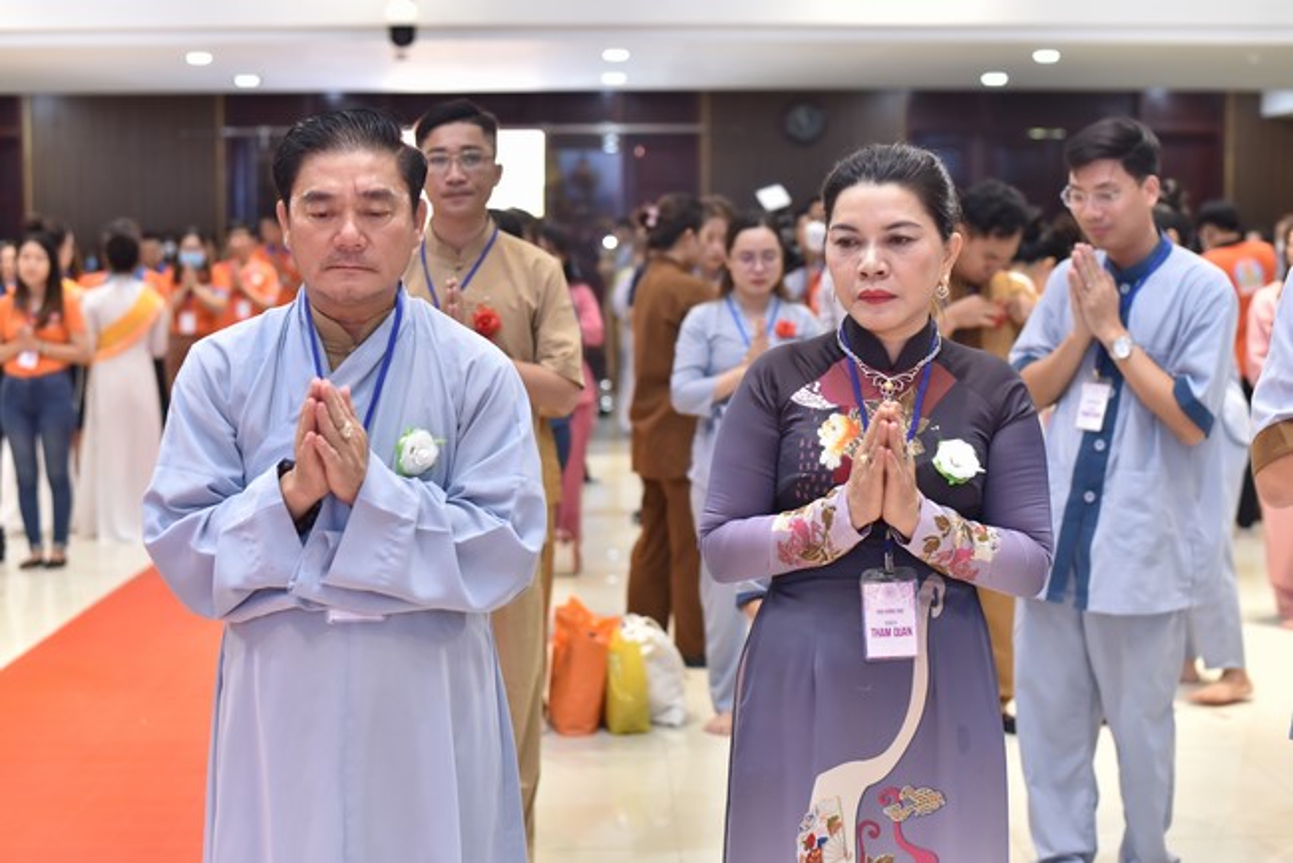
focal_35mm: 50
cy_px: 432
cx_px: 646
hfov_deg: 39.6
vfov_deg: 27.0
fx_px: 1797
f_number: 2.8
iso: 800
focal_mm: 50
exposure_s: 1/160
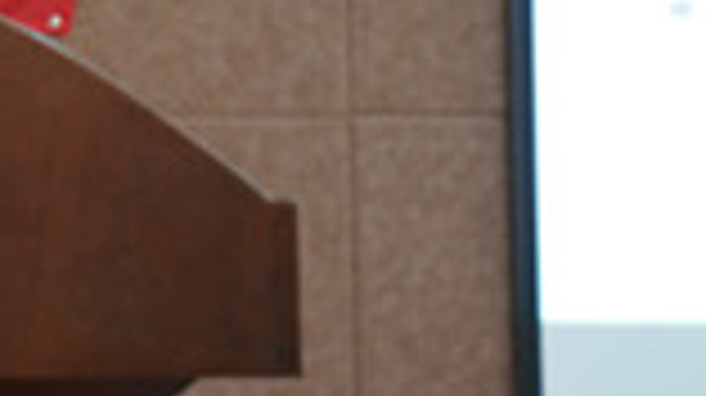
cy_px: -236
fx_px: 4377
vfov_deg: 5.1
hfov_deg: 9.0
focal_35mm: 234
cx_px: -364
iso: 2000
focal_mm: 70
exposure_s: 1/80
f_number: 2.8
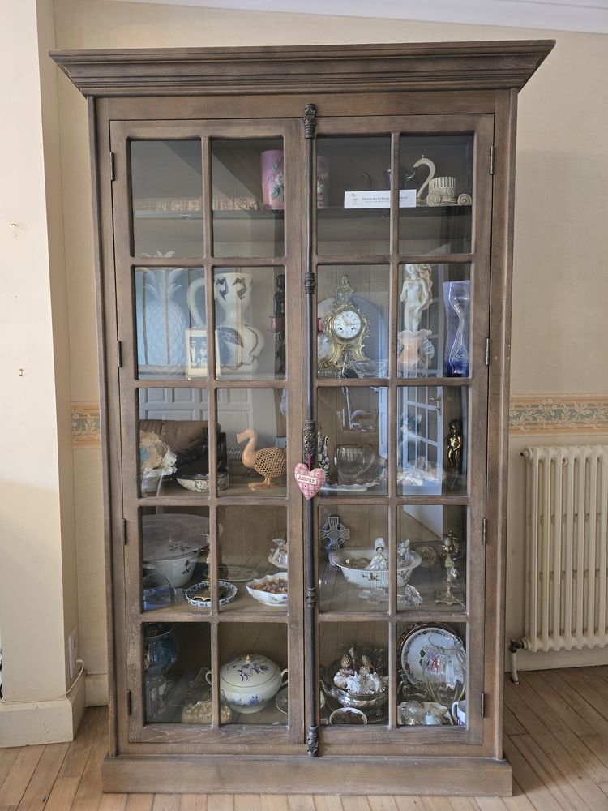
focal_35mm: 23
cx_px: 304
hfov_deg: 58.9
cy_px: 406
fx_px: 539
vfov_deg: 73.9
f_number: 1.7
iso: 500
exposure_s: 1/60
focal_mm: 6.3
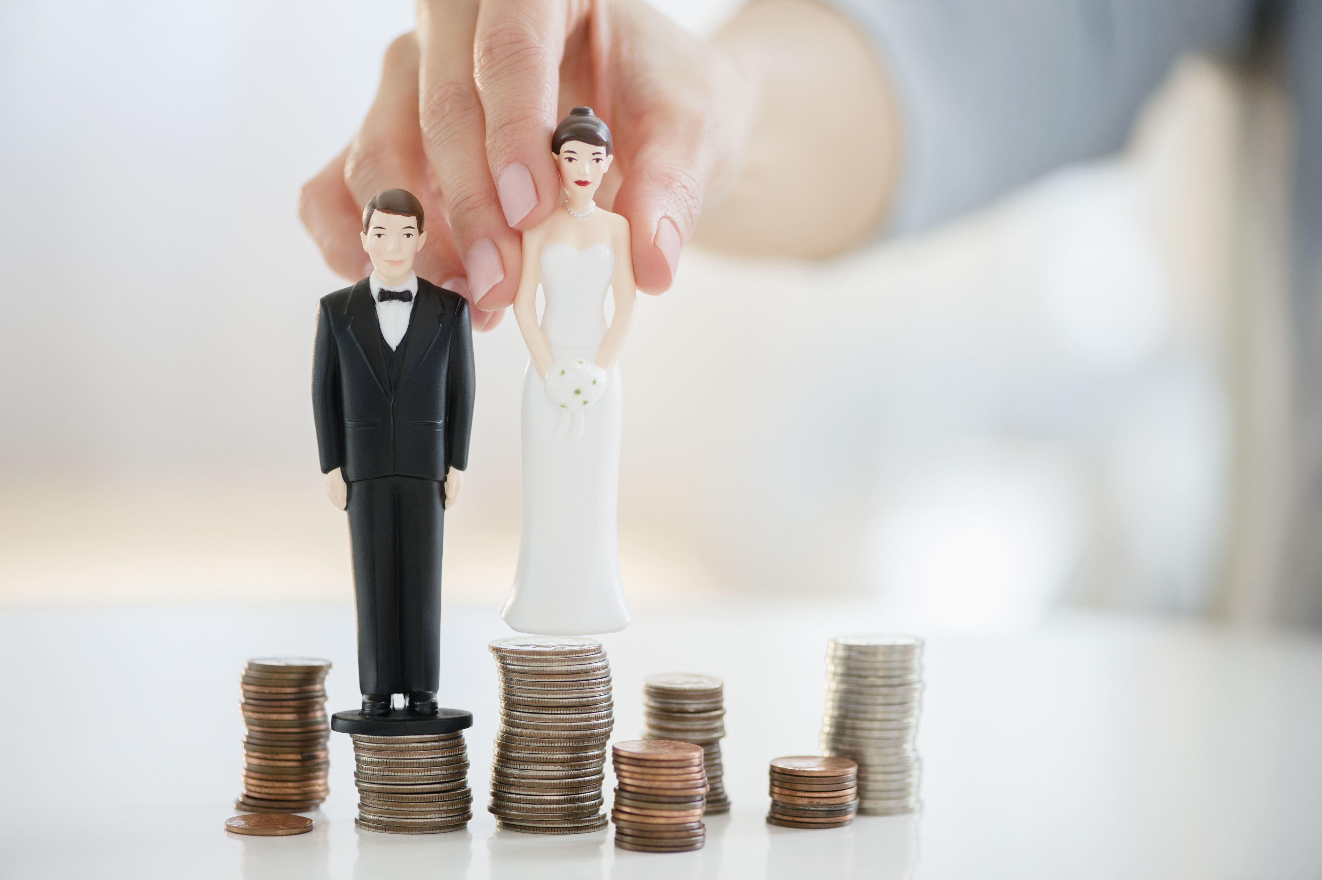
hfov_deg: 19.5
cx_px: 661
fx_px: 3853
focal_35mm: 105
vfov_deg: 13.0
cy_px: 440
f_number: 3.5
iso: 320
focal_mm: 105
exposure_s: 1/500
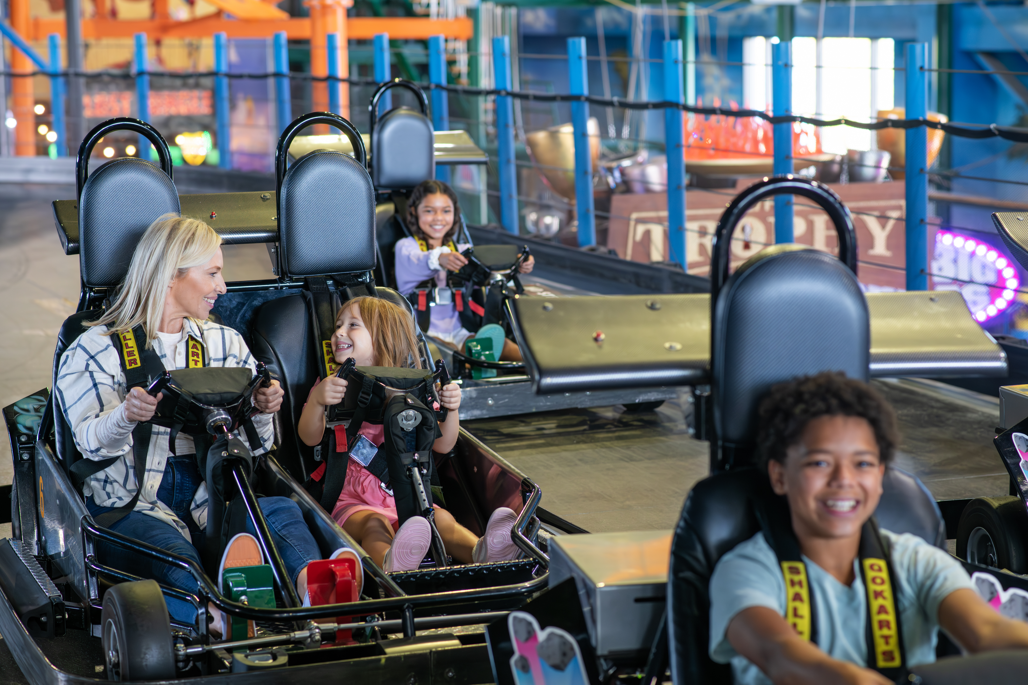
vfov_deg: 16.1
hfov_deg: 23.9
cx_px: 514
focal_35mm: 85
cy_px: 342
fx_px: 2427
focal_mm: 85
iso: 1600
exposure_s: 1/200
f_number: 4
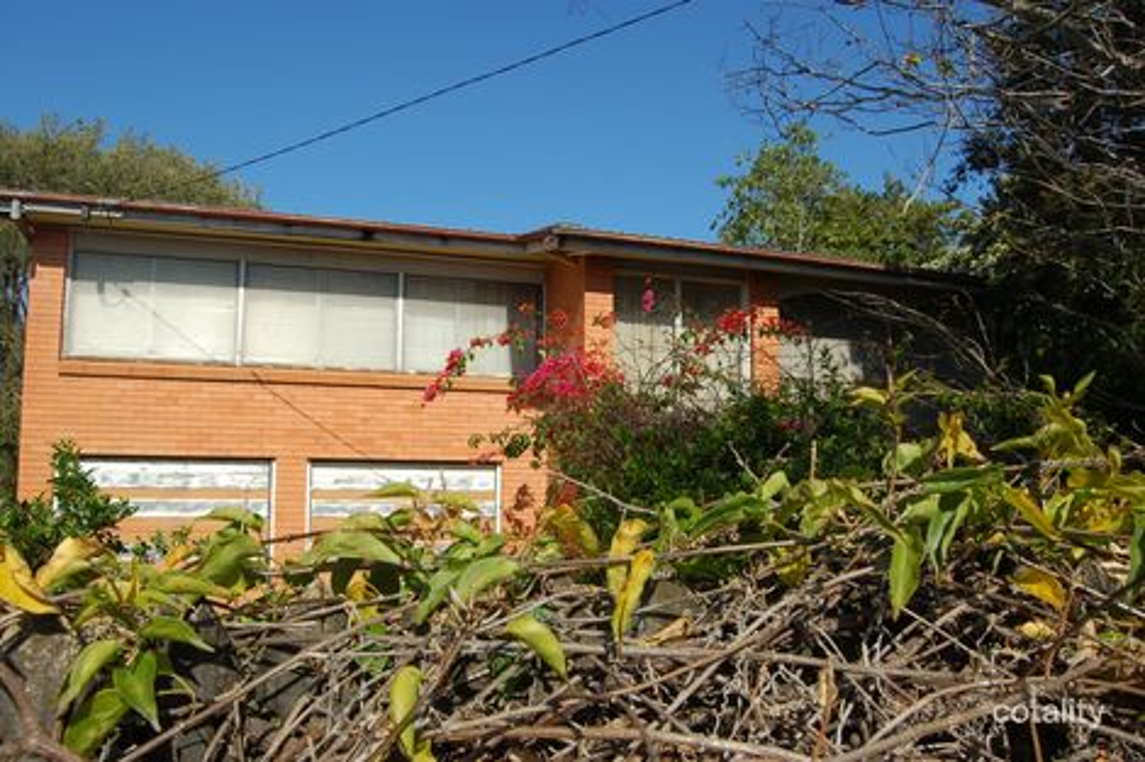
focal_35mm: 27
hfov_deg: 67.4
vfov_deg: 47.9
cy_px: 381
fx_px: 858
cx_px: 572
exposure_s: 1/400
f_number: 10
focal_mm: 18
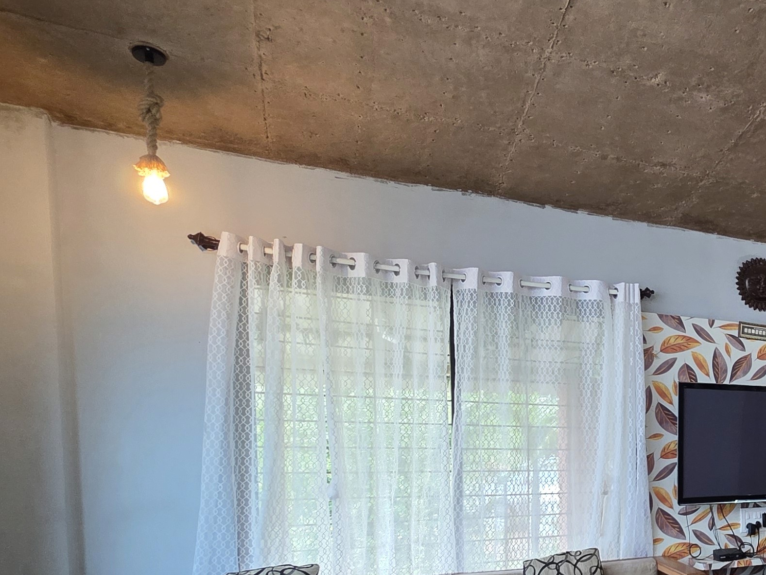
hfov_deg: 41.5
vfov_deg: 40.7
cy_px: 481
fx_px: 730
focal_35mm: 33
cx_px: 878
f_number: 1.9
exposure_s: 1/100
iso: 250
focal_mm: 2.2
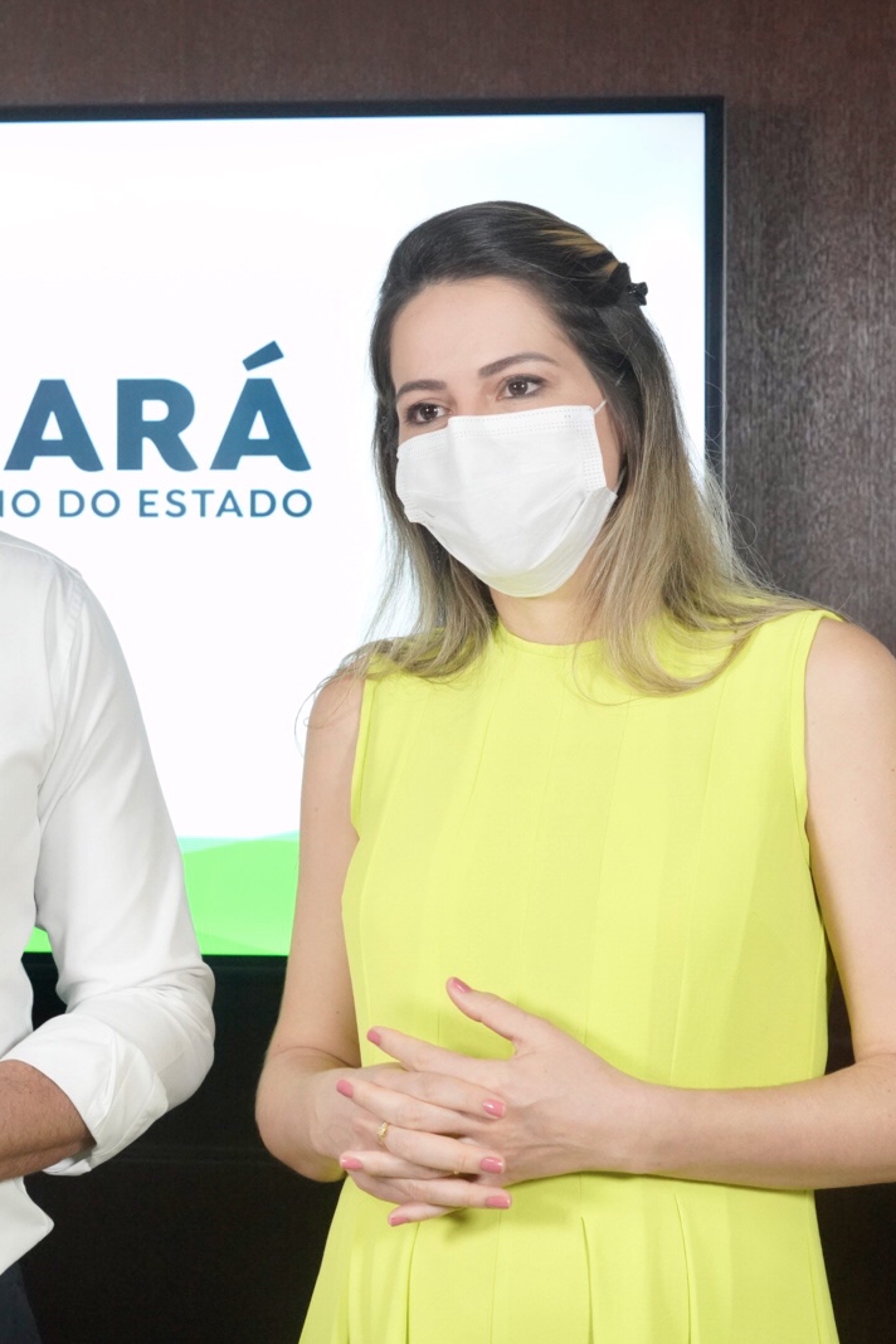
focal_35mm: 106
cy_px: 677
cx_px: 83
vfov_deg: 19.3
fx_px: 3957
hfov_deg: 12.8
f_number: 6.3
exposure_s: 1/100
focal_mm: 70
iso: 6400
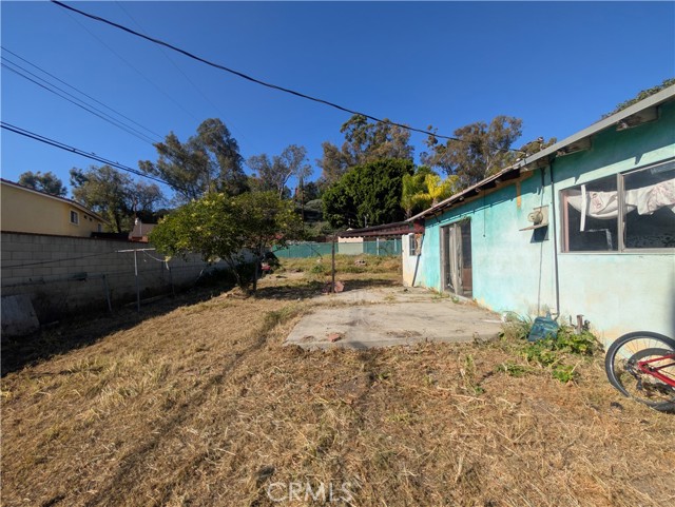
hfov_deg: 110.5
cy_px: 254
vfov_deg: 94.6
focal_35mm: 12
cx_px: 338
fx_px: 234
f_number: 1.7
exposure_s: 1/4444
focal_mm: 2.02
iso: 54
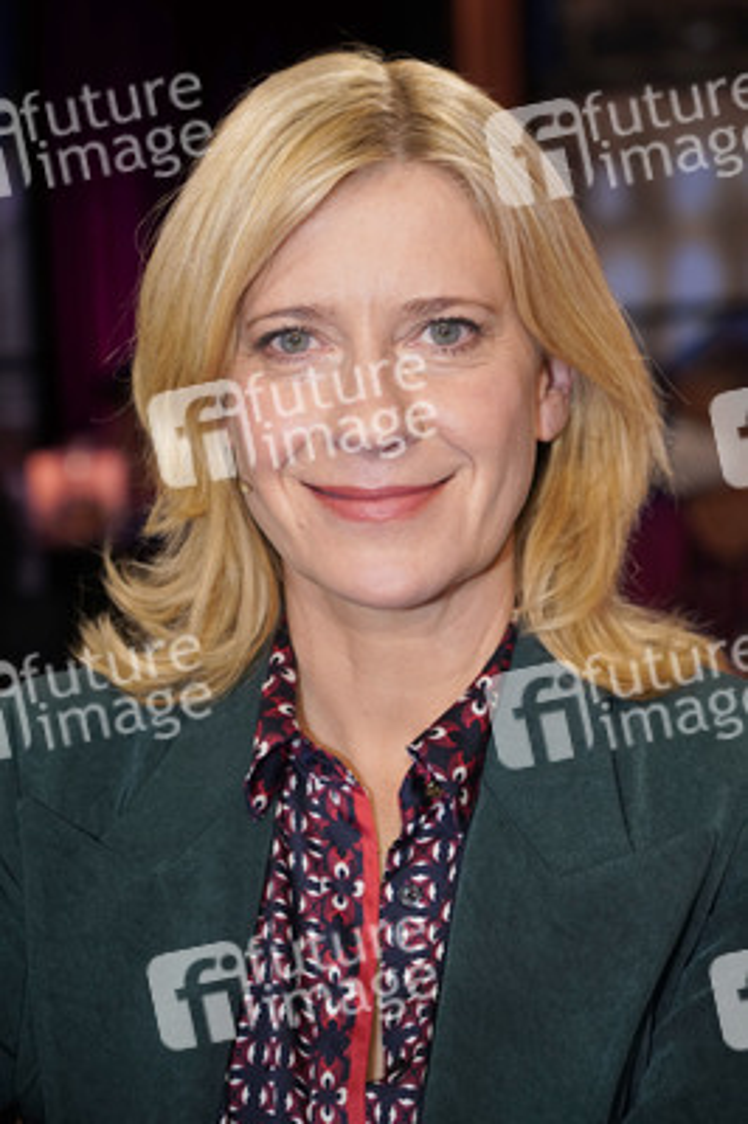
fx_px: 2279
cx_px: 374
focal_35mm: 73
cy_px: 562
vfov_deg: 27.7
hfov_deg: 18.6
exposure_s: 1/125
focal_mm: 73
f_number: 4.5
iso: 1600
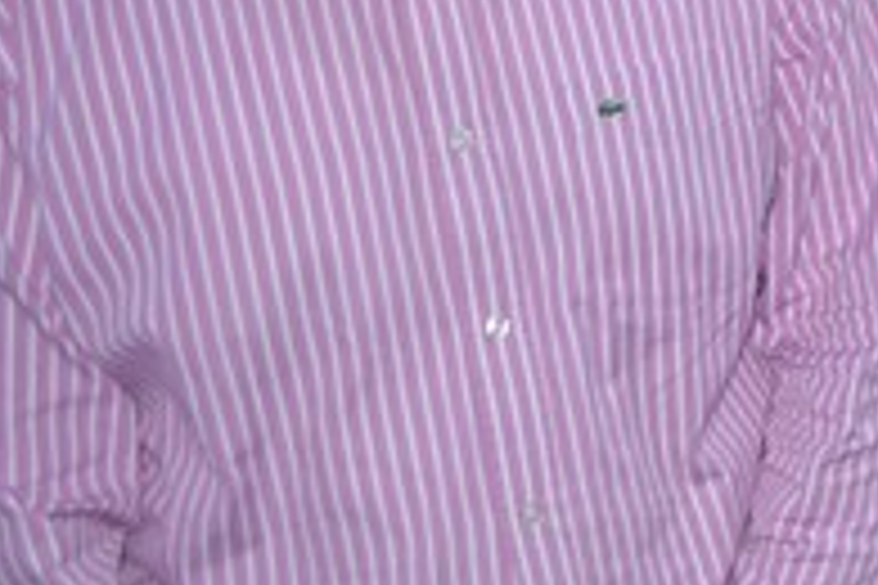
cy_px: -308
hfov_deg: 18.8
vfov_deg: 13.8
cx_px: 1391
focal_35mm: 93
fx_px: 2268
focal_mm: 18
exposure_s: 1/200
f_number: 4
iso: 100
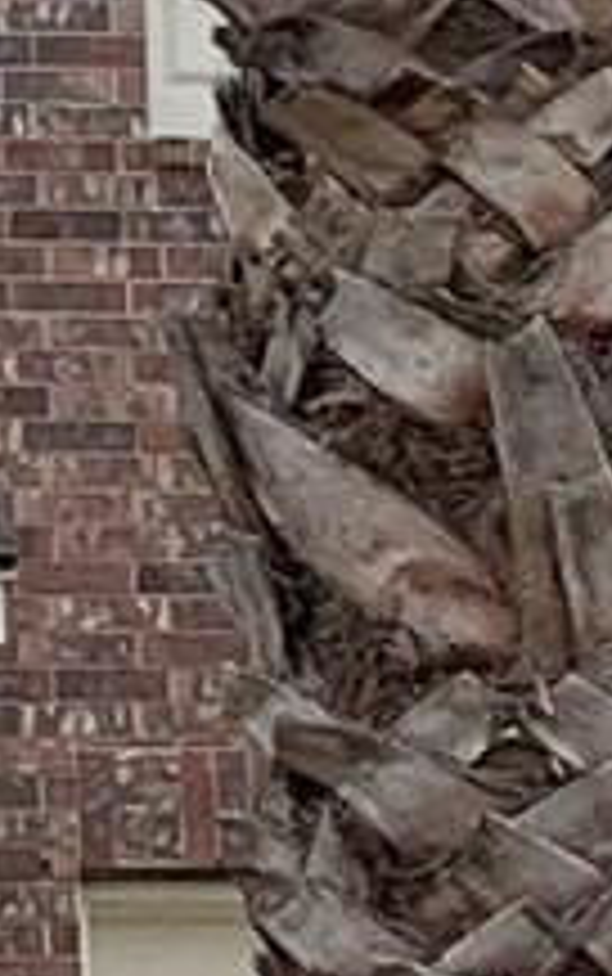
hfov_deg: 5.0
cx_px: -522
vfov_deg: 8.1
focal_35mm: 260
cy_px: 427
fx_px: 6925
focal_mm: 4.25
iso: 25
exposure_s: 1/2611
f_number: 1.8
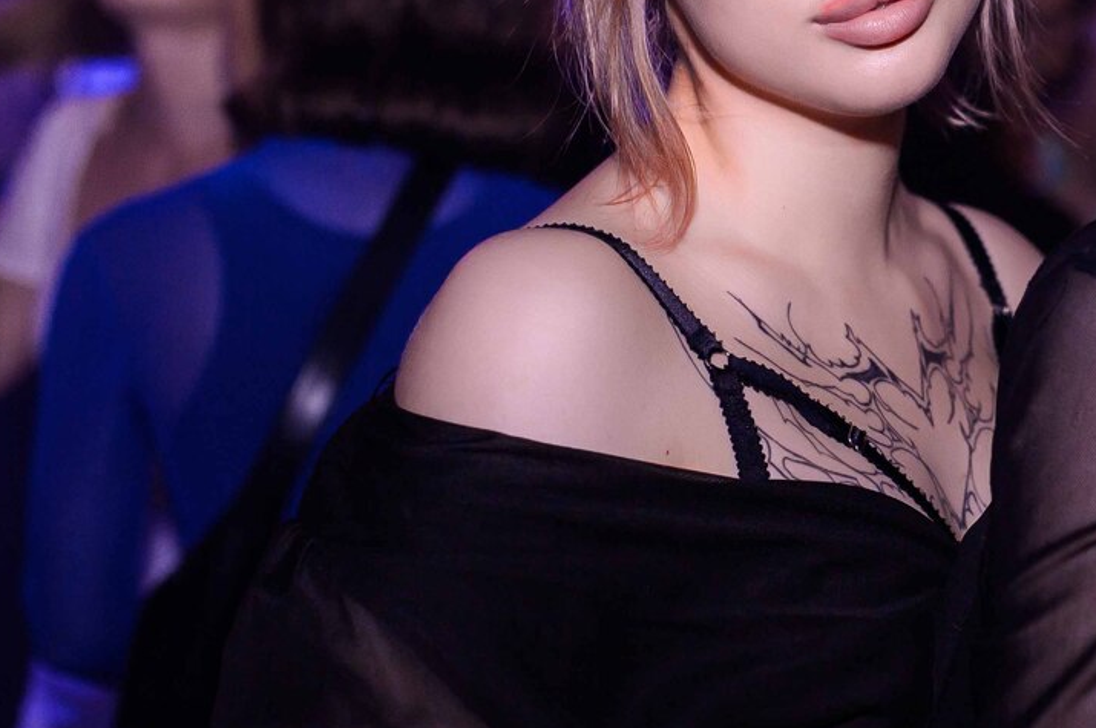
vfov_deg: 14.5
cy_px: 277
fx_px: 2858
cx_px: 1038
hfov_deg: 21.1
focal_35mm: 94
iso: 640
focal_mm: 35
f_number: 2.5
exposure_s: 1/160
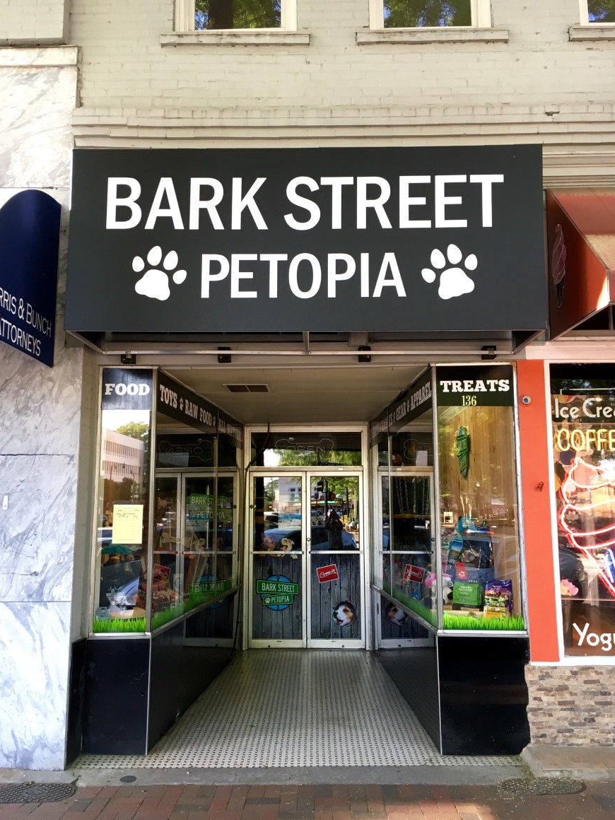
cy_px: 414
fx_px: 711
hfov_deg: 46.8
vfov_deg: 60.0
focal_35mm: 30
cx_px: 303
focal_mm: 4.15
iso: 25
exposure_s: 1/30
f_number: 2.2
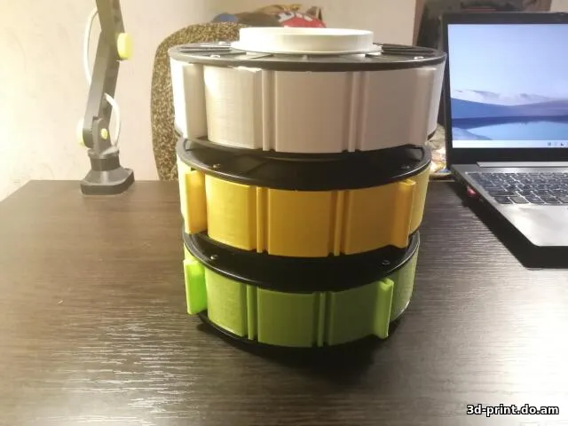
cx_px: 284
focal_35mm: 27
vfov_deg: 51.4
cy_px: 213
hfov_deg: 65.3
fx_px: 443
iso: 500
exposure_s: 1/25
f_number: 1.8
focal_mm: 3.62
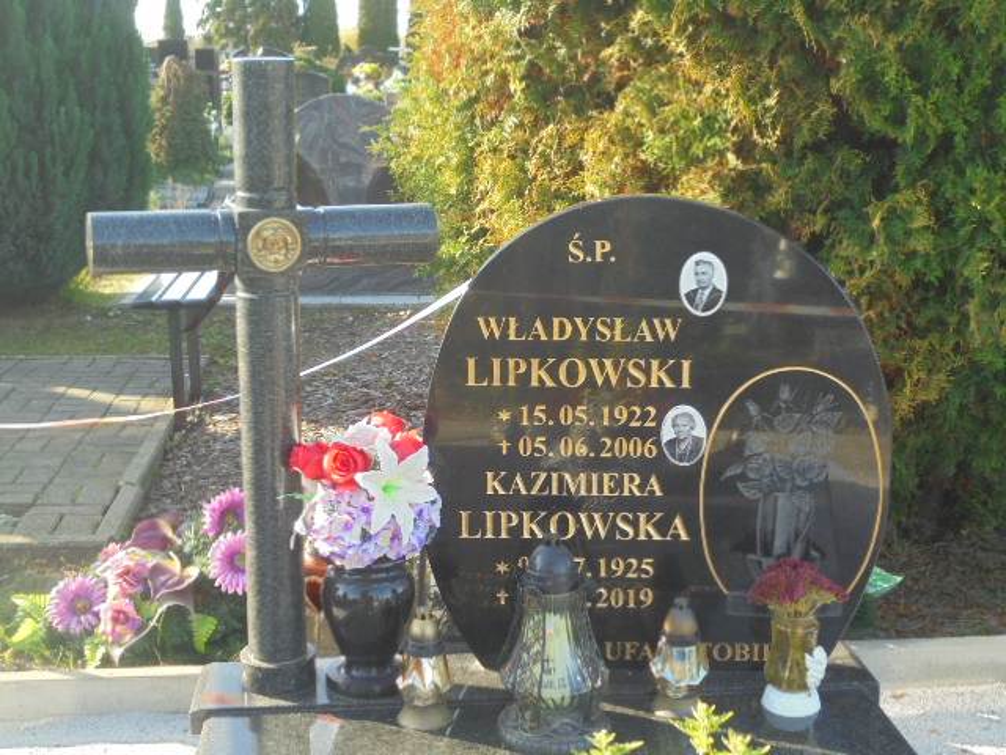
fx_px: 1424
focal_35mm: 49
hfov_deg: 38.9
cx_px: 503
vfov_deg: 29.7
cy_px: 378
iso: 100
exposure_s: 1/80
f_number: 4.8
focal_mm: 8.9
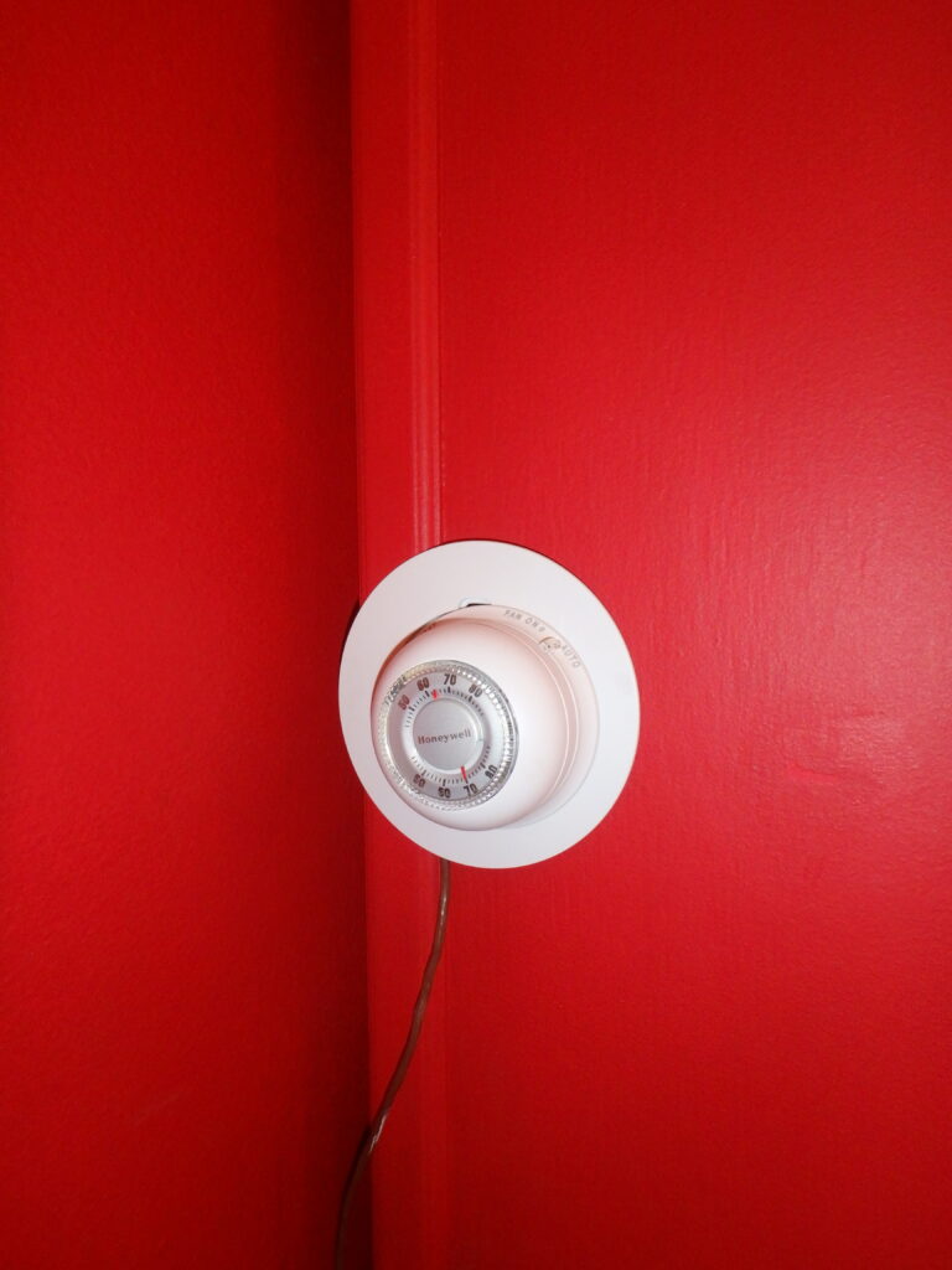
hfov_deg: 63.4
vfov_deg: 79.0
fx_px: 770
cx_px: 476
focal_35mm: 21
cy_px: 635
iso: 400
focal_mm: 3.7
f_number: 3.5
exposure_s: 1/30
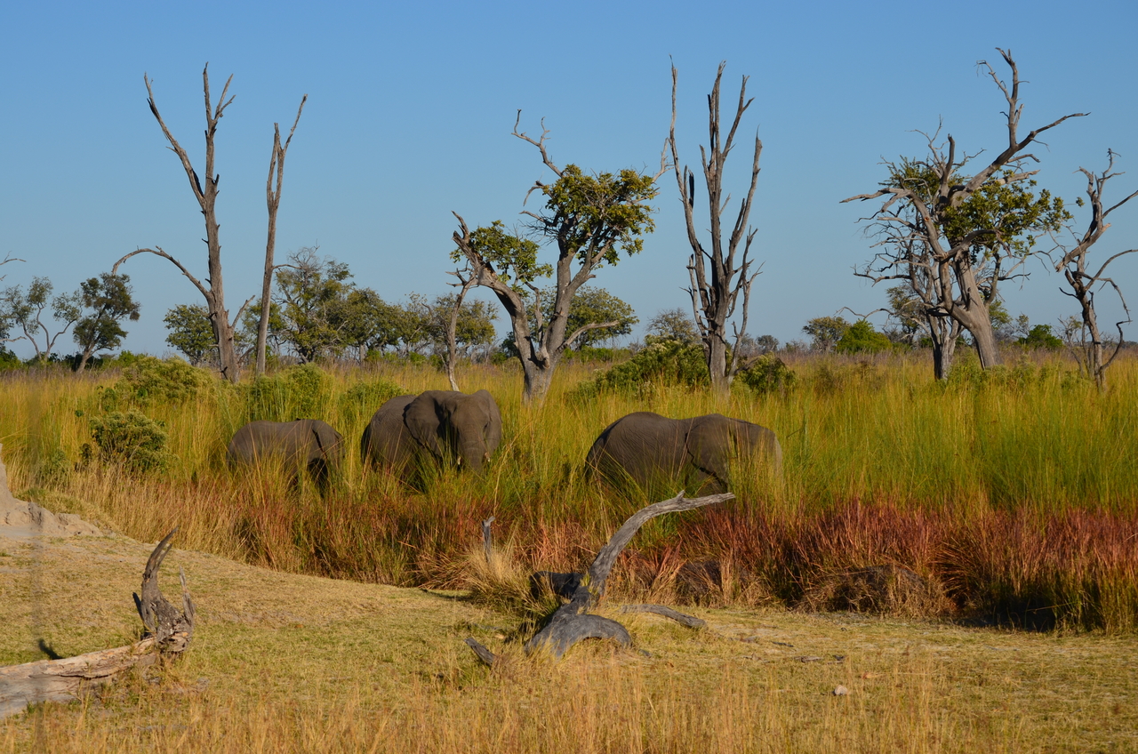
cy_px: 377
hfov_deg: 19.5
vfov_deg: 13.0
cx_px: 569
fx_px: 3313
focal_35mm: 105
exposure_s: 1/320
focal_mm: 70
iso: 100
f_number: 9
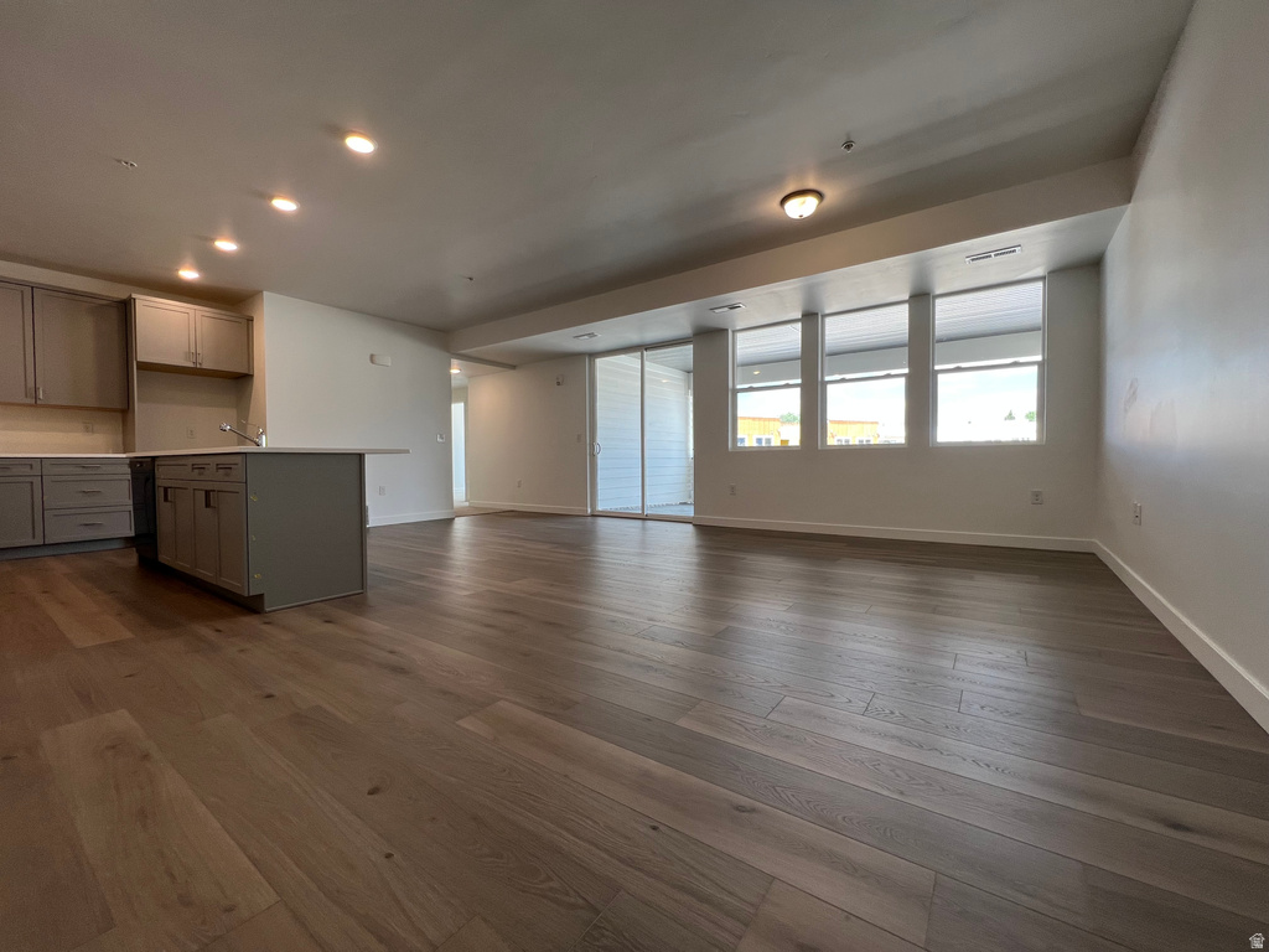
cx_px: 634
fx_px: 477
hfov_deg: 106.2
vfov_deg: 89.9
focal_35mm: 13
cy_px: 476
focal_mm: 1.57
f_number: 1.8
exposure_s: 1/120
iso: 50
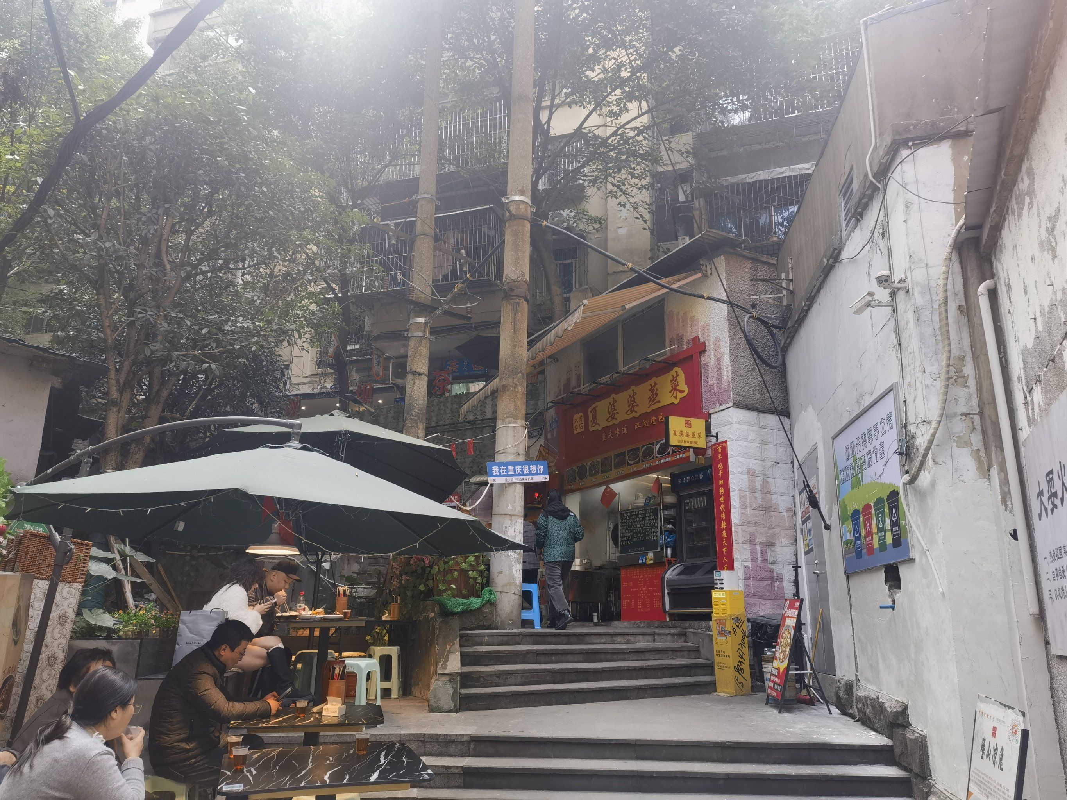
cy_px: 400
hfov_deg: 65.3
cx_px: 534
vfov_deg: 51.4
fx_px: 832
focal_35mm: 27
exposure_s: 1/161
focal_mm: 6.67
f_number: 1.9
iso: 50
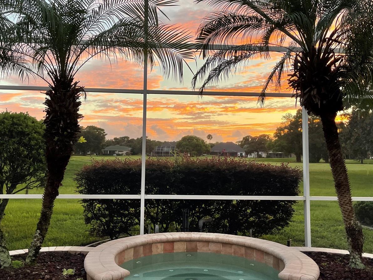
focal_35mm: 35
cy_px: 120
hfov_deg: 52.6
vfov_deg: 40.6
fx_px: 377
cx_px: 175
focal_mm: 5.1
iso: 125
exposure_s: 1/121
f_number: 1.6
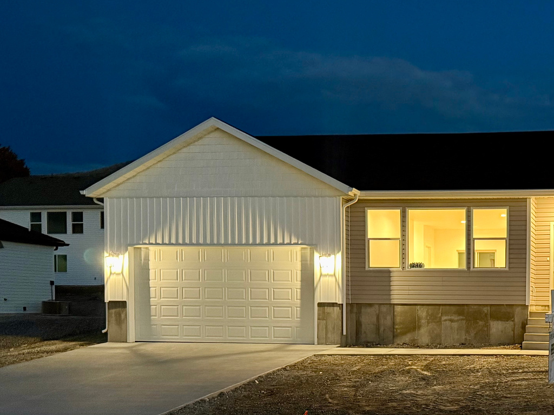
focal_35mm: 48
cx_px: 515
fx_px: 768
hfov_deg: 36.7
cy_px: 326
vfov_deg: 29.6
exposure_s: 1/30
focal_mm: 6.76
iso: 1000
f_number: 1.78
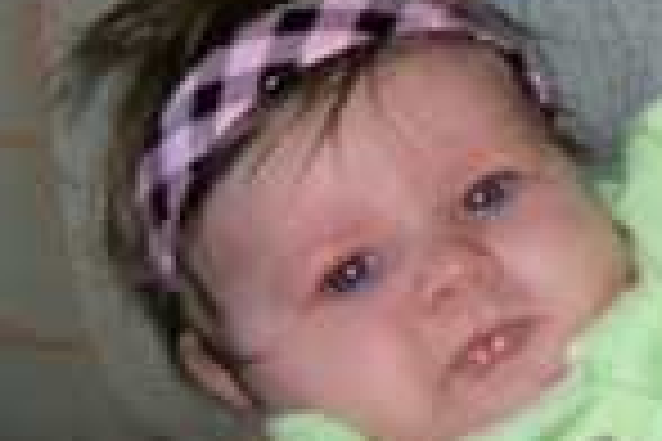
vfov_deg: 11.7
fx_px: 2115
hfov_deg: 16.6
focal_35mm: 115
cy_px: -99
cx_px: 905
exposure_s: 1/30
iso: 80
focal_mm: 6
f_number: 2.7
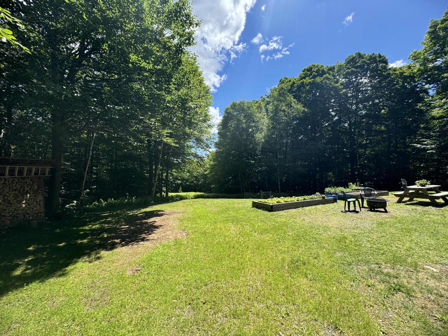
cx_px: 224
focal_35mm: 14
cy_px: 168
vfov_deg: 85.7
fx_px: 181
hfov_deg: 102.1
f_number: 2.2
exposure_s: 1/756
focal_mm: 2.22
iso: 50
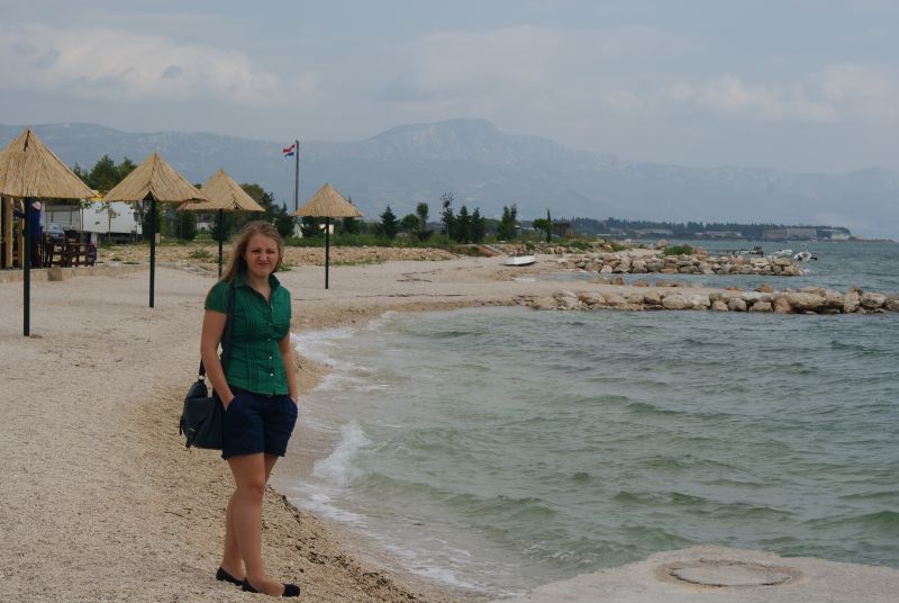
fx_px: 2063
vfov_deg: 16.6
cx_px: 450
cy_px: 302
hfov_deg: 24.6
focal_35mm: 82
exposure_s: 1/160
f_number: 13
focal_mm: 55
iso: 100
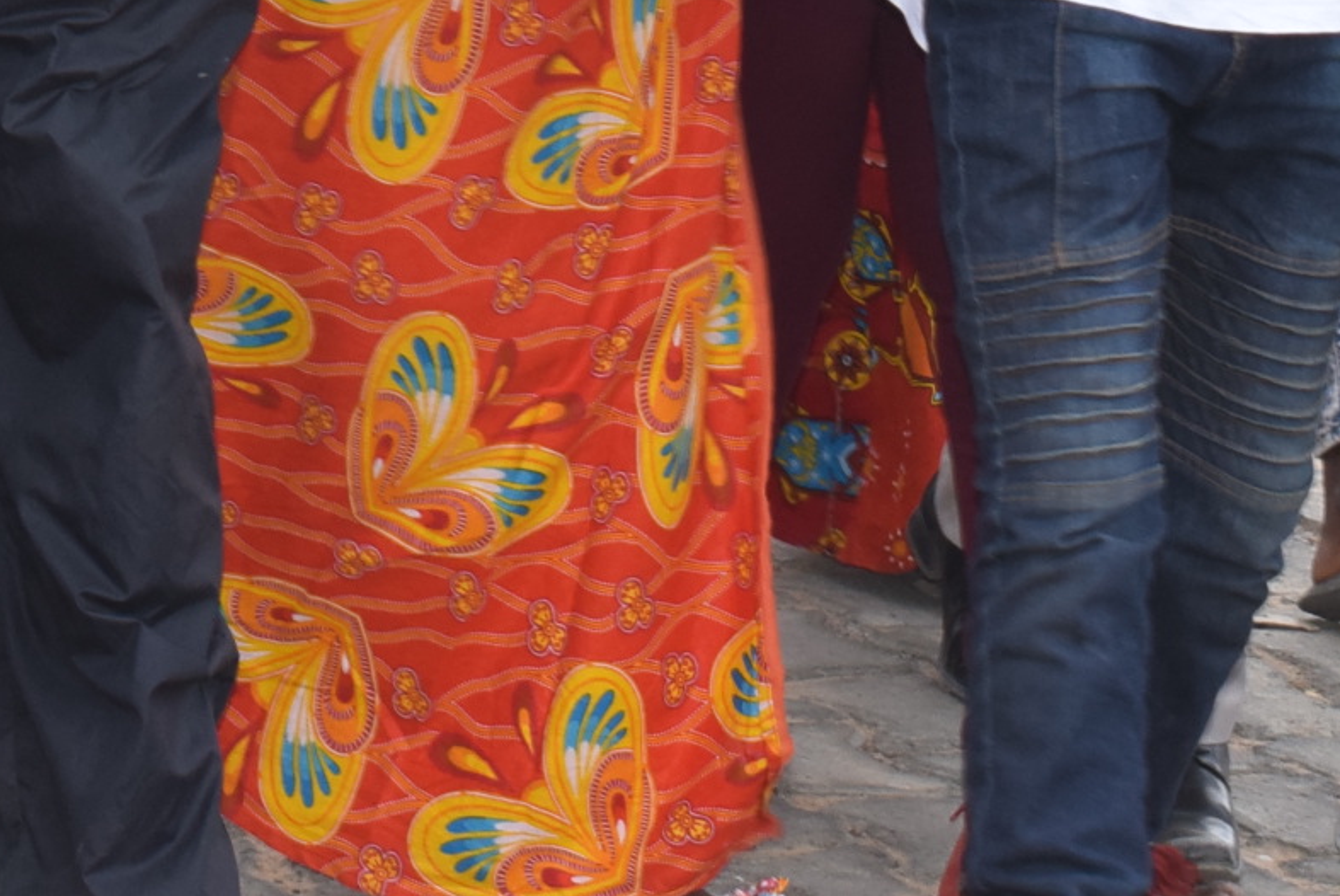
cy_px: -767
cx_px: 402
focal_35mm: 228
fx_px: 8493
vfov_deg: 5.9
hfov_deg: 9.0
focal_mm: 40
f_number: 9
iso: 500
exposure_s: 1/200
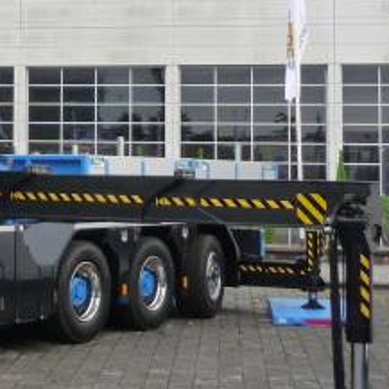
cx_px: -108
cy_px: 82
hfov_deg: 17.6
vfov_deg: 18.5
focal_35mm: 93
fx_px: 1182
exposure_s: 1/200
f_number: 3.8
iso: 160
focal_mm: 6.3
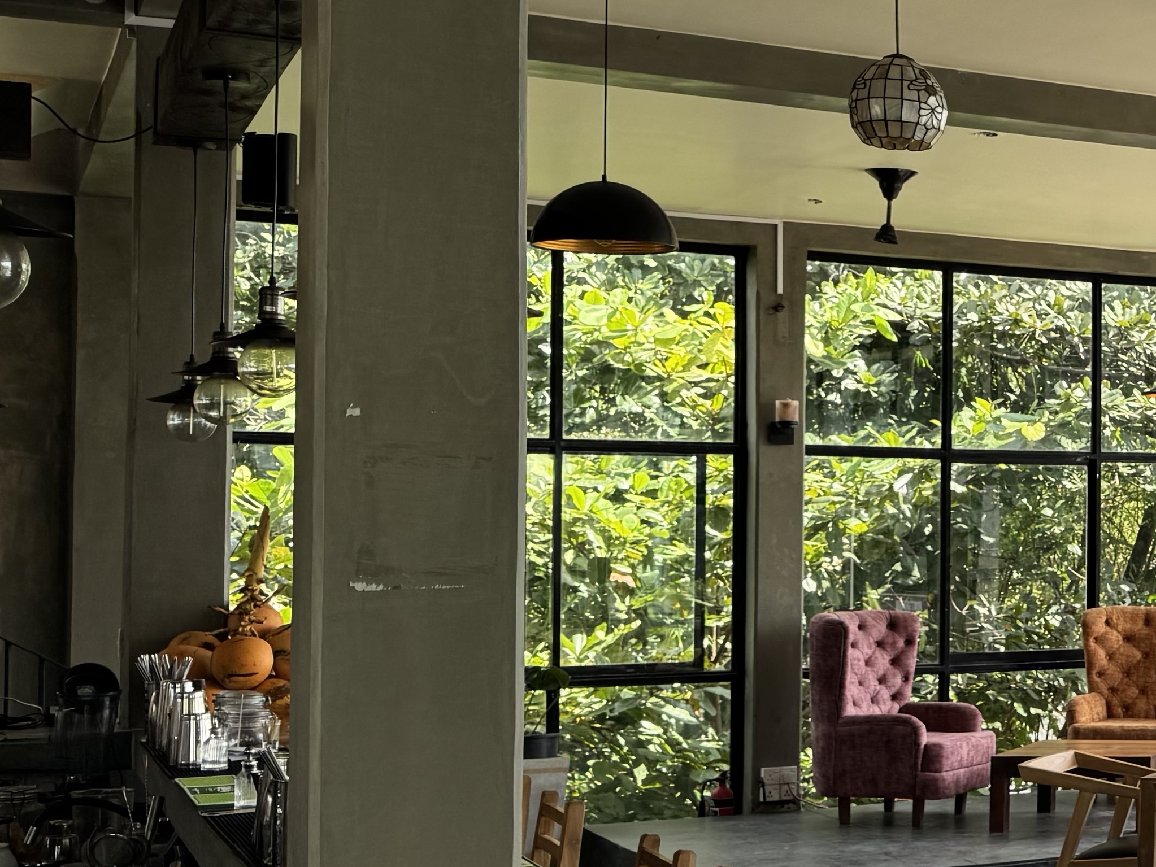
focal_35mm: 67
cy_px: 468
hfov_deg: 25.0
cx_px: 1514
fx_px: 2238
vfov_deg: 21.9
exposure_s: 1/693
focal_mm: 6.76
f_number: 1.78
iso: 80
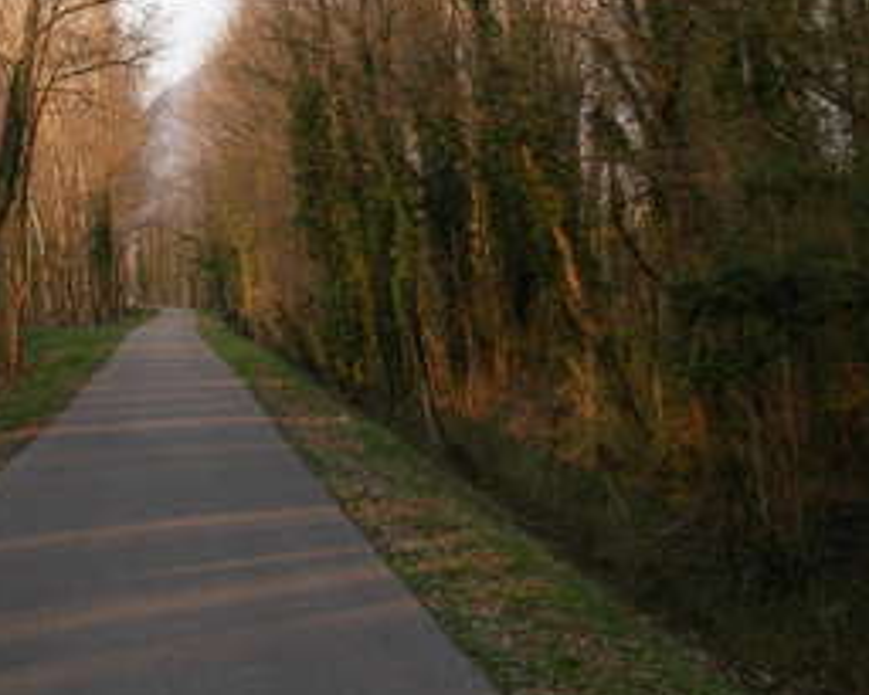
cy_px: 203
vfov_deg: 17.6
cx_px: 187
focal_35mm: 87
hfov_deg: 21.7
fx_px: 2238
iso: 79
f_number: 2.9
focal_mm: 6.3
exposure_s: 1/235
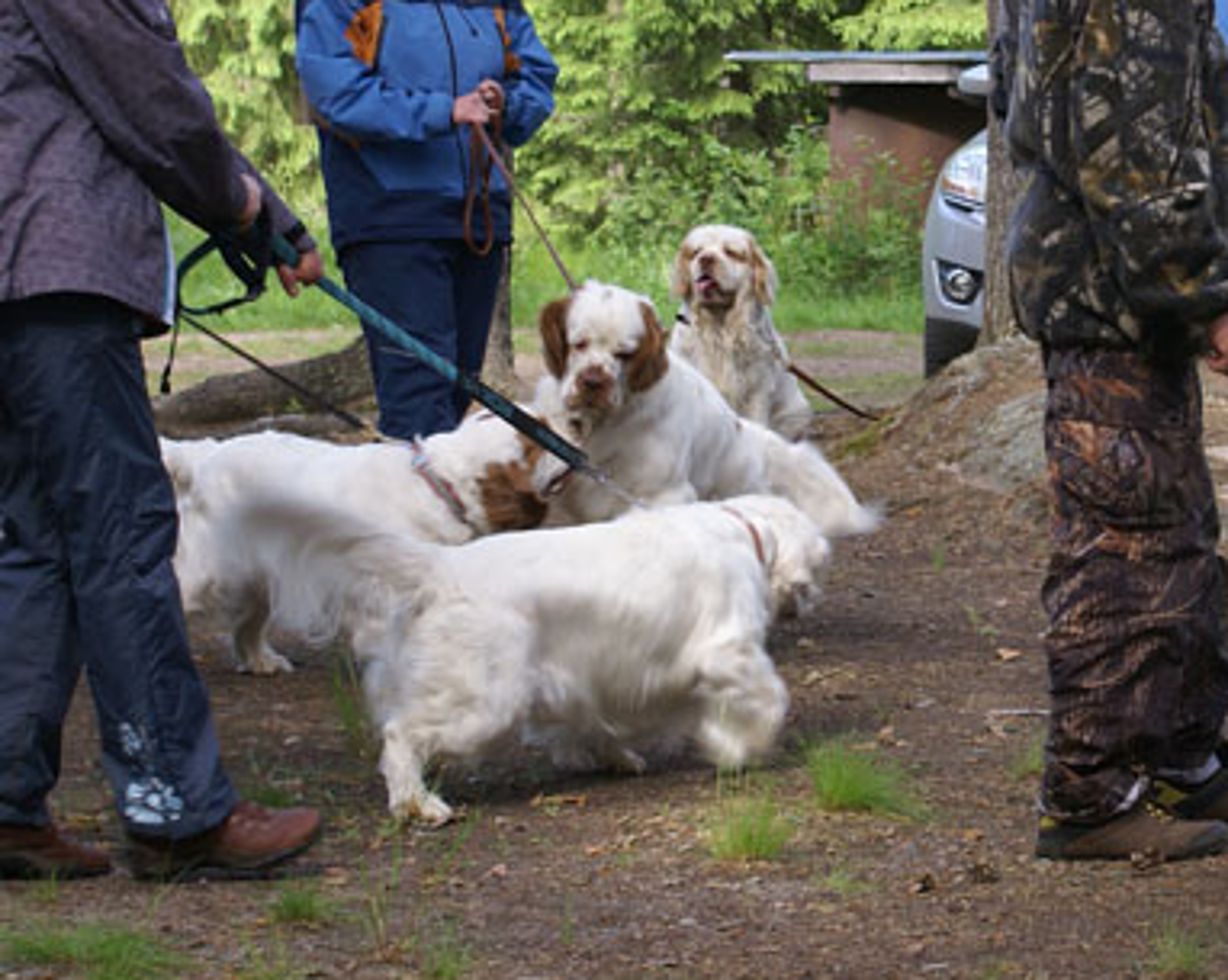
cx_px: 1132
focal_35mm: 133
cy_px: 341
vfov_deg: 11.6
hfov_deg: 14.3
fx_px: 4830
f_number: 5.6
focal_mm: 45
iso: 125
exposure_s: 1/80
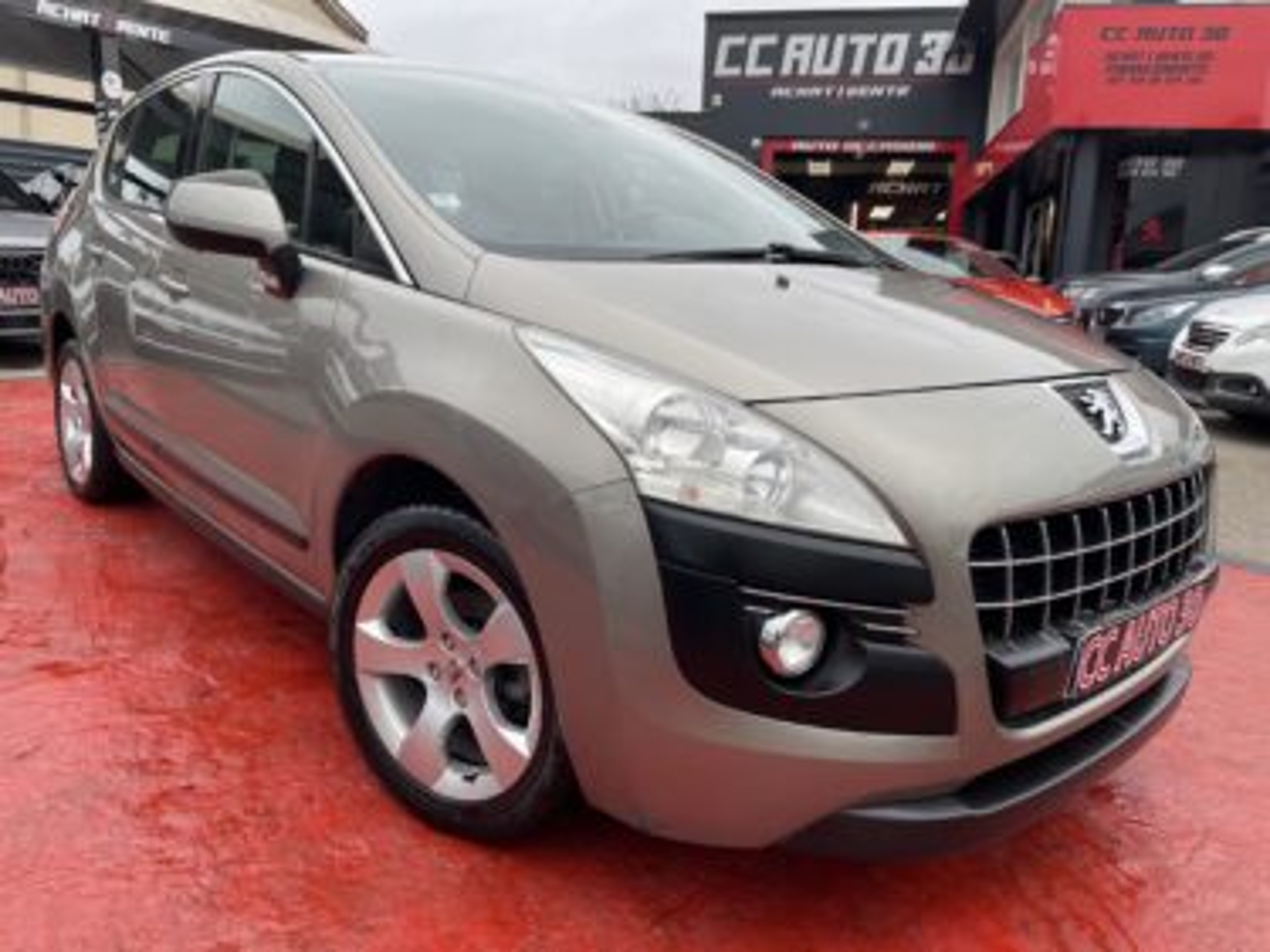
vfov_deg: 53.0
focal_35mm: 26
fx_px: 954
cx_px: 635
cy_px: 476
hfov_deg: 67.3
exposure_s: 1/496
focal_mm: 4.2
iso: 32
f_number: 1.6
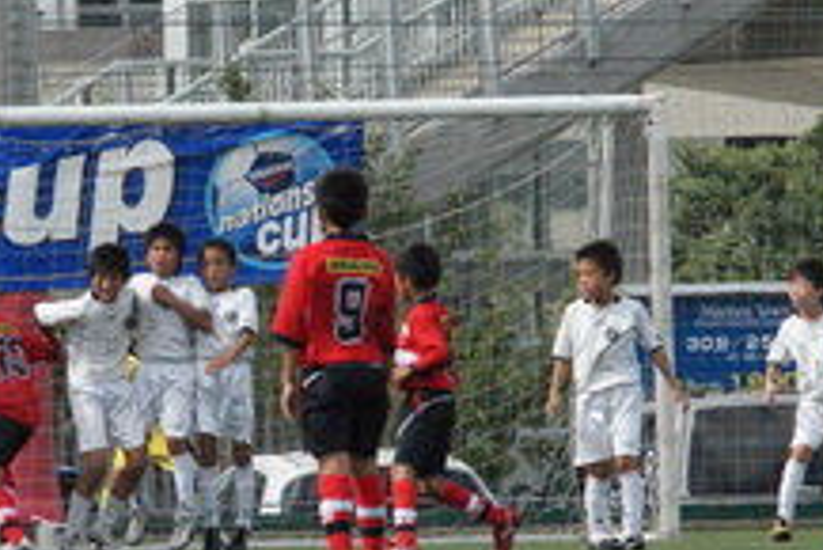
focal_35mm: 664
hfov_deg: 3.1
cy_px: 294
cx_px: 129
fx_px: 15189
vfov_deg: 2.1
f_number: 11
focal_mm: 160
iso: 1600
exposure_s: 1/1250
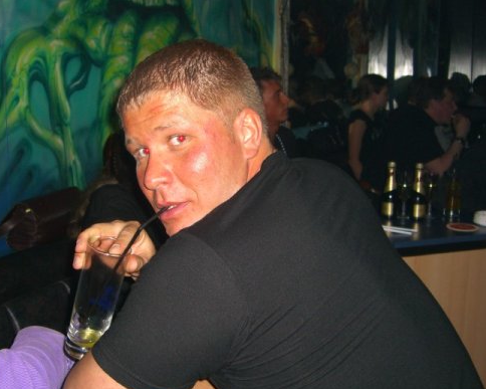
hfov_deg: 40.3
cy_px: 193
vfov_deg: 32.7
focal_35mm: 46
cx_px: 227
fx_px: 662
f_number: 2.8
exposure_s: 1/60
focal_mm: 7.9
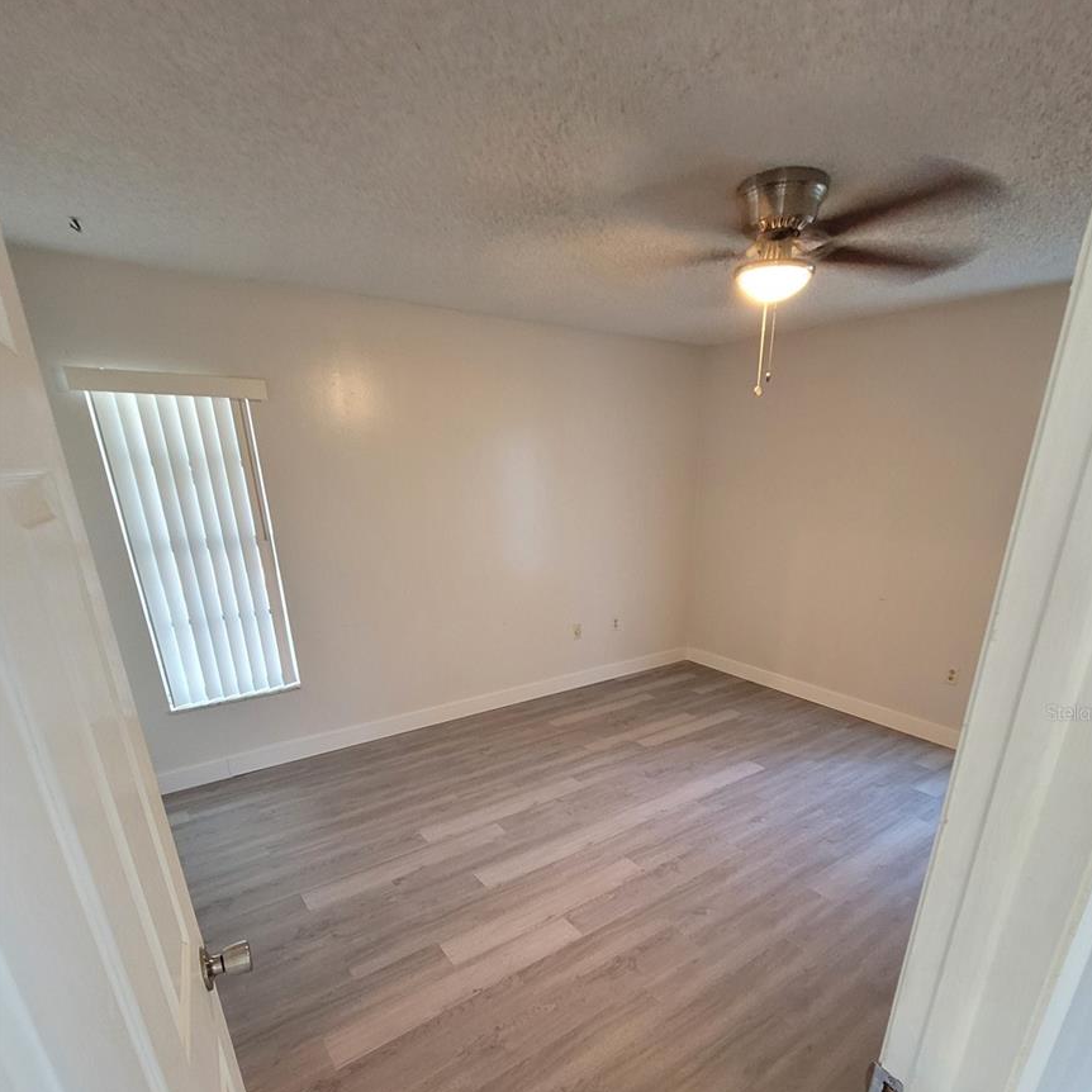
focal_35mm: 16
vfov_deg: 84.9
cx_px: 566
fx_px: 571
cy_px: 712
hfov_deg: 87.4
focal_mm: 2.2
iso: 400
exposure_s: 1/30
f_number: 2.2
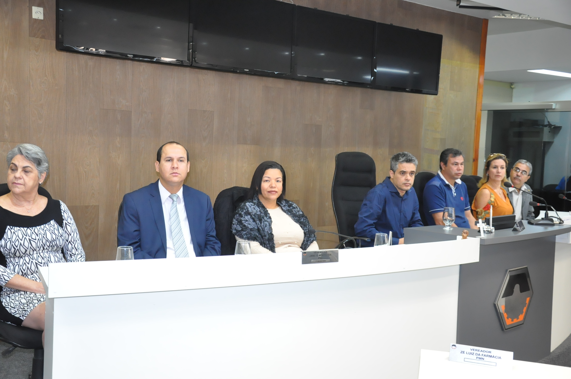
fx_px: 713
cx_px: 286
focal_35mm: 45
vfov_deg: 29.8
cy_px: 190
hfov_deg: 43.7
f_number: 5
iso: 2000
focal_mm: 30
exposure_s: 1/125
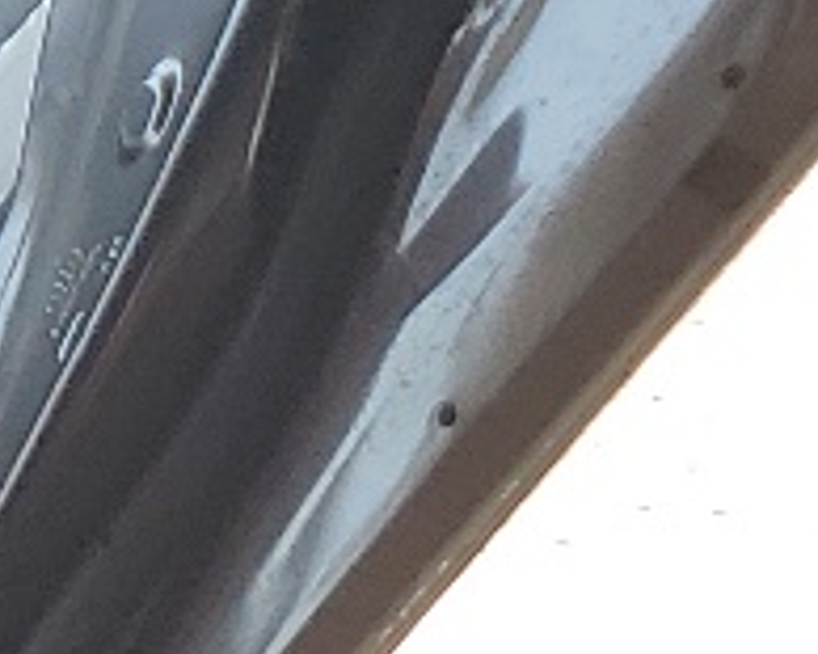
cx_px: -2290
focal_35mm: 209
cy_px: 671
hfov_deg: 7.2
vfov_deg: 7.4
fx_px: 5057
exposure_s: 1/233
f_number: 1.5
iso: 50
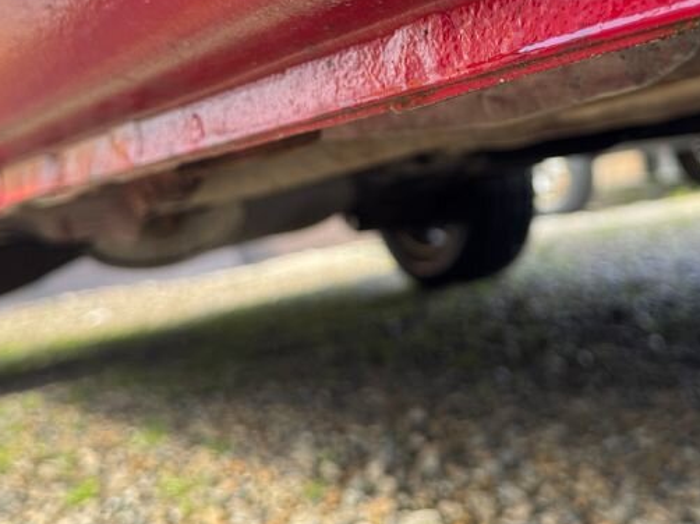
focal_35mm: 49
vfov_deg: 28.5
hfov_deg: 38.7
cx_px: 424
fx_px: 990
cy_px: 52
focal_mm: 6.76
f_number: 1.78
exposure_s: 1/354
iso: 80
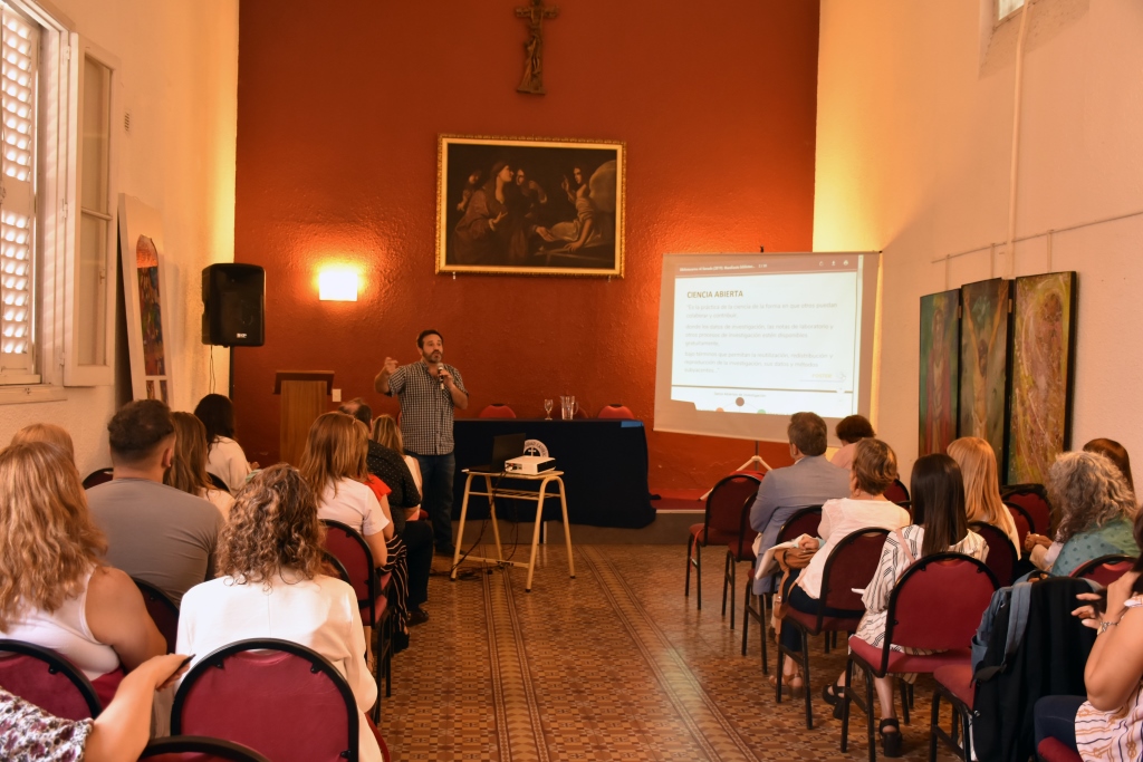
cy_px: 381
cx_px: 572
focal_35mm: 34
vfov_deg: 38.4
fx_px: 1095
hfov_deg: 55.1
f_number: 3.8
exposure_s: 1/25
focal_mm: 23
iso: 800
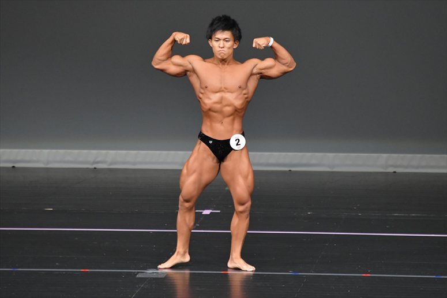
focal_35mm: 375
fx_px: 4654
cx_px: 224
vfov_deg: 3.7
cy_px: 149
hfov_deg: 5.5
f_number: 5.6
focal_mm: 250
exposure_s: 1/400
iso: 4000
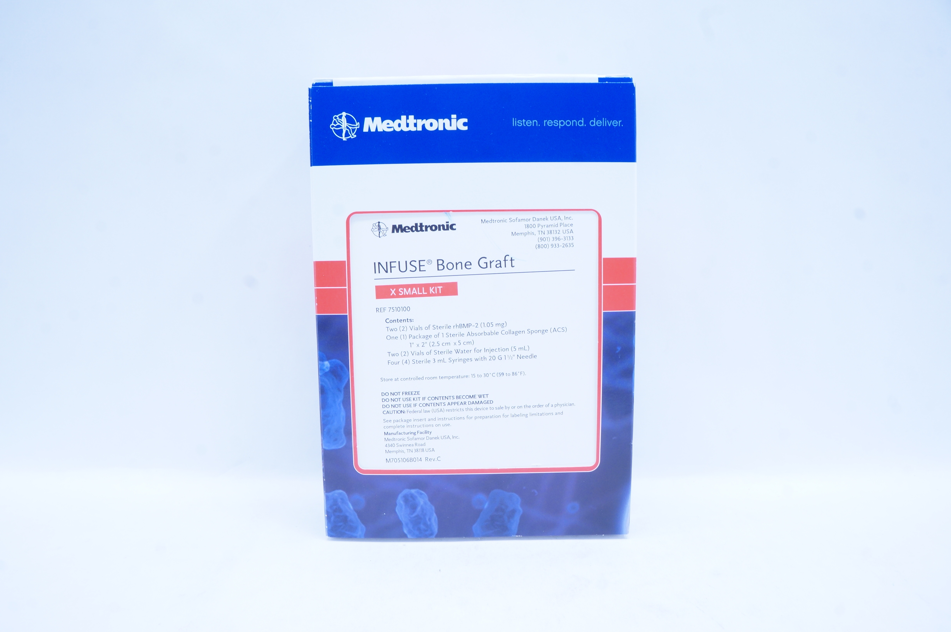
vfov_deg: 47.8
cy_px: 316
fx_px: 712
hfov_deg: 67.4
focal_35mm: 27
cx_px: 476
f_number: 13
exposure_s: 1/10
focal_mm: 18
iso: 400
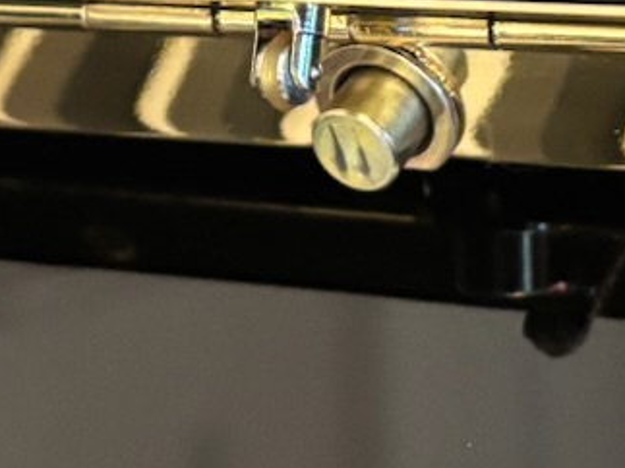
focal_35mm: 165
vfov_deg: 8.6
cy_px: -412
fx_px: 2978
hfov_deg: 12.0
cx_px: 290
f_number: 1.6
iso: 800
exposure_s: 1/30
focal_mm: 5.96
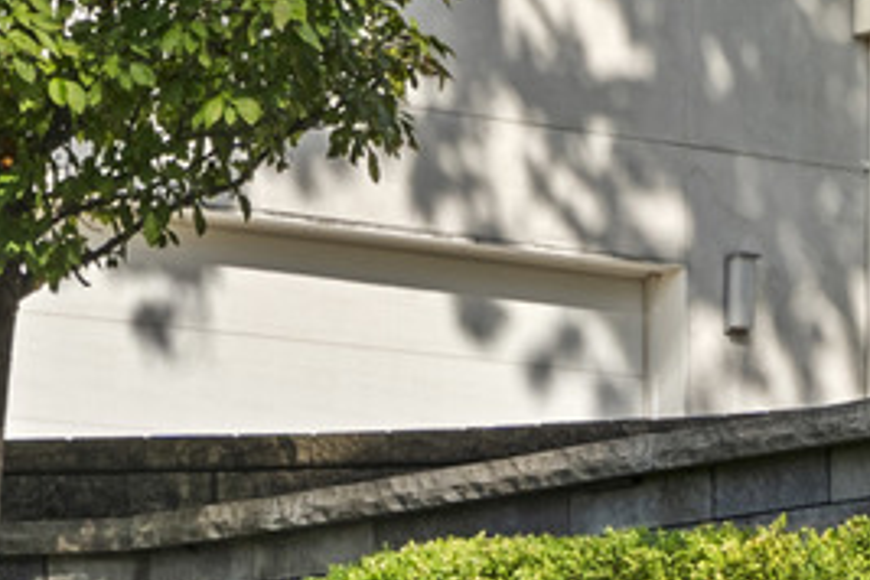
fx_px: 4978
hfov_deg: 9.8
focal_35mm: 206
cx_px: -189
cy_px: 1085
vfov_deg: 6.5
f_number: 9
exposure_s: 1/100
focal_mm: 34
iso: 500
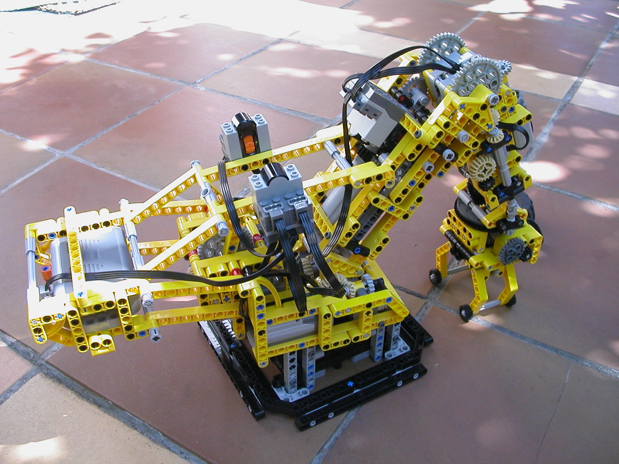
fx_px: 662
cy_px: 232
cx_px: 310
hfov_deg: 50.1
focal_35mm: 37
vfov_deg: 38.7
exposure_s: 1/140
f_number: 2.7
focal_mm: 5.6
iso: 100
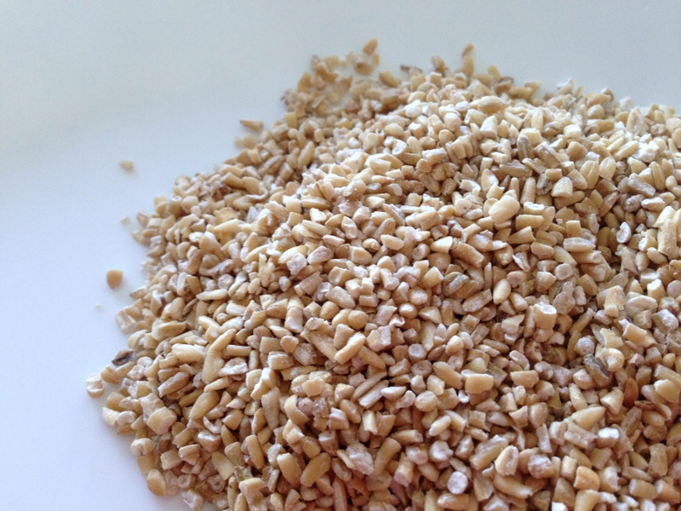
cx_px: 340
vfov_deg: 42.9
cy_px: 256
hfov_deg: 55.4
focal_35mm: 33
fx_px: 649
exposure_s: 1/20
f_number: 2.4
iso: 125
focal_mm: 4.12
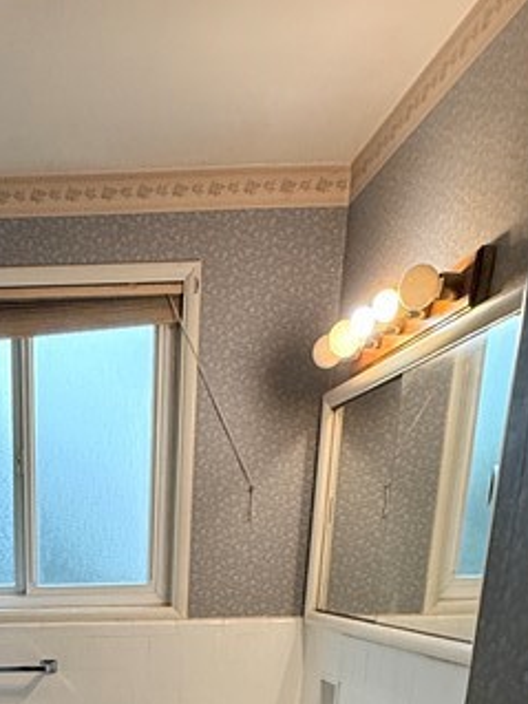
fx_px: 916
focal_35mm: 45
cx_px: 31
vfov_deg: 32.4
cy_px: 900
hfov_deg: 30.4
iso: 125
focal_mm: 2.22
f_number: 2.2
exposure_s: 1/120
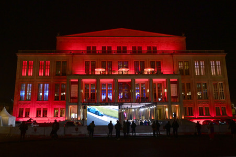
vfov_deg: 42.3
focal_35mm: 31
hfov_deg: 60.3
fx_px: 203
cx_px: 118
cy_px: 78
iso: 6400
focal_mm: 31
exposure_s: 1/60
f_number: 8
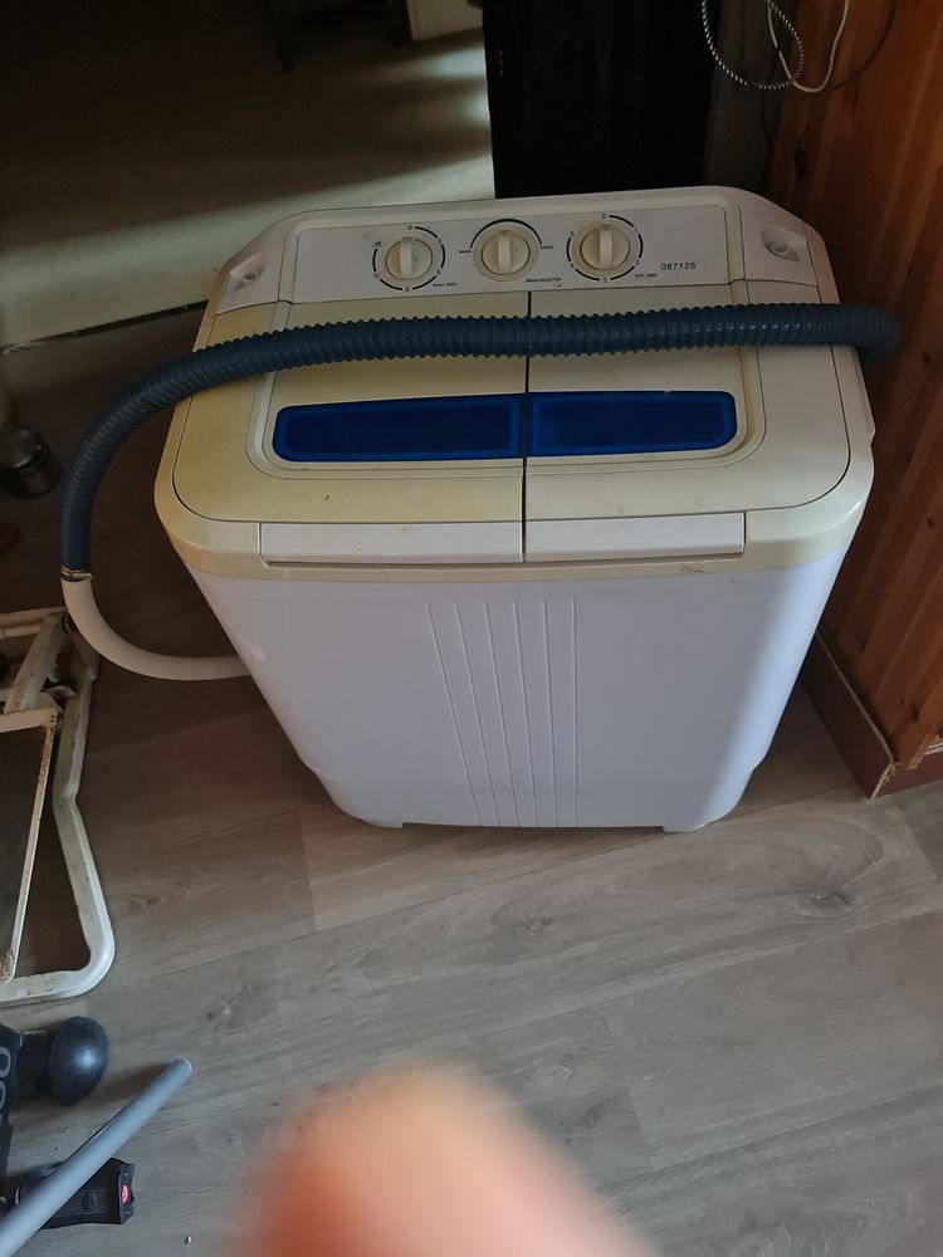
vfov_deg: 69.4
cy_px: 628
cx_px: 472
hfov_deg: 54.9
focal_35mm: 25
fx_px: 908
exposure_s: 1/25
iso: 640
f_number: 1.8
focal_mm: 7
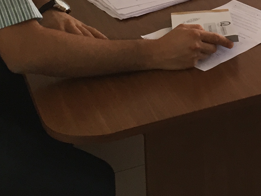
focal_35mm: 100
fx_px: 754
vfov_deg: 13.8
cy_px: -106
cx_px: 268
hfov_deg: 19.0
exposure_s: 1/30
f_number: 2.2
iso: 32
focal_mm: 4.15
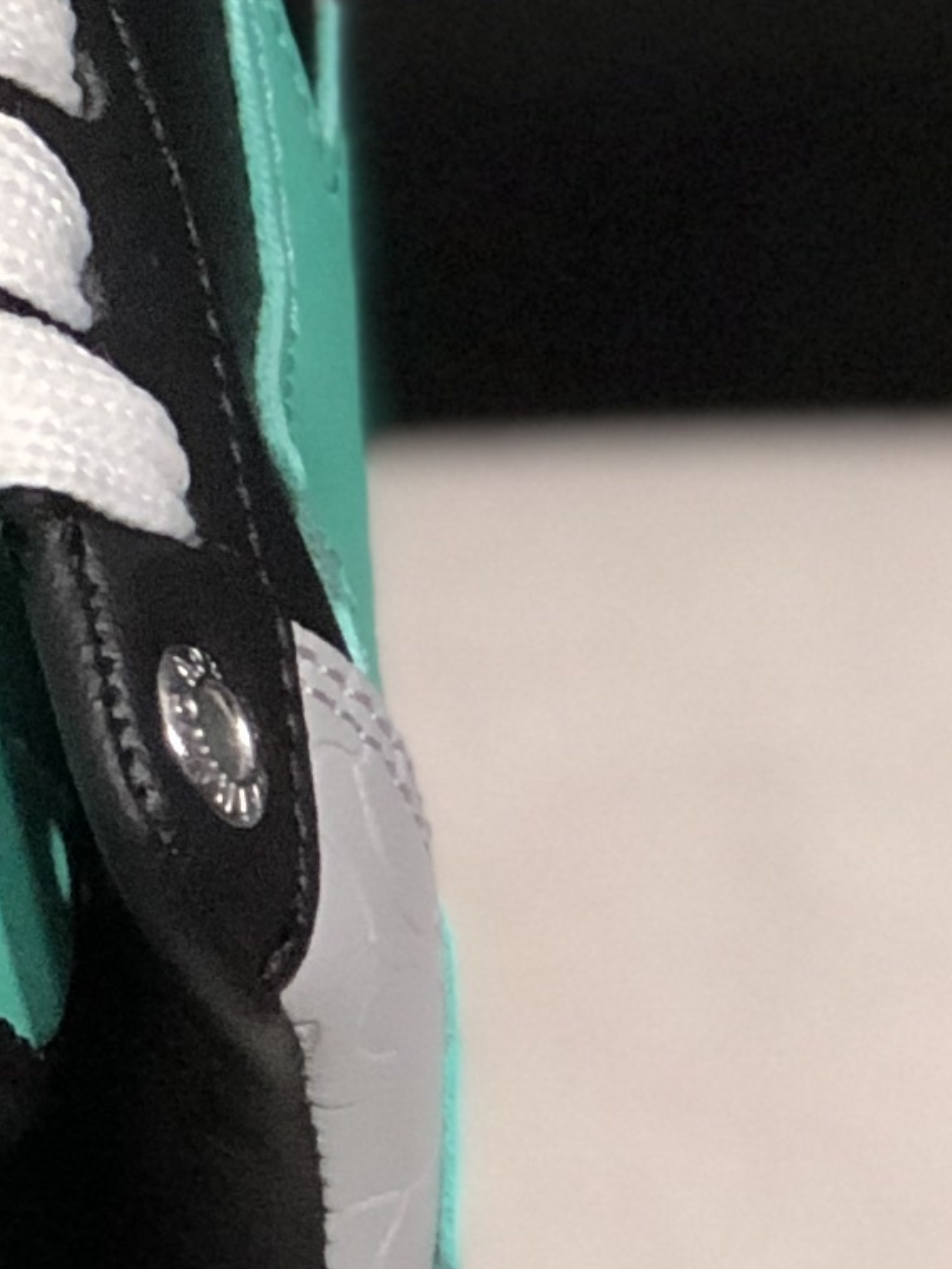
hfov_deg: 4.8
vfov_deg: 6.5
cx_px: -1302
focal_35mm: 303
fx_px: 11104
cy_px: -23
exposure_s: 1/30
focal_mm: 6.6
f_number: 2.8
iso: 100
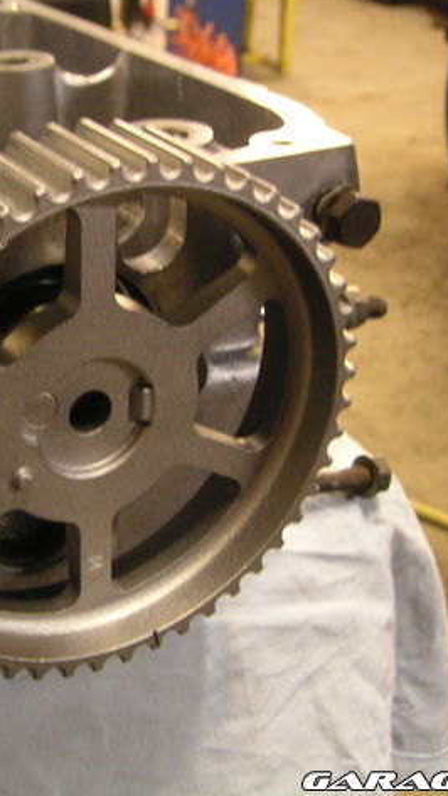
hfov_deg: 21.0
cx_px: 52
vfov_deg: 37.2
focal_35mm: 56
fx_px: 1183
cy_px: 394
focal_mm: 6
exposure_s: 1/6
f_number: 2.8
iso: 100
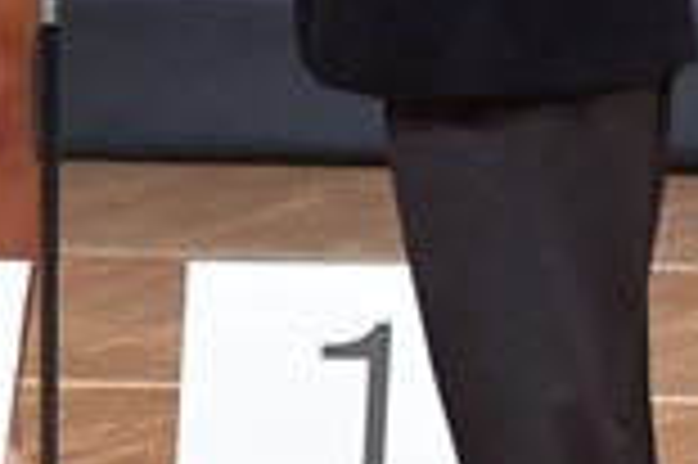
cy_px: -113
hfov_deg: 1.9
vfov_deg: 1.3
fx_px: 20956
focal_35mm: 1082
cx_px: 520
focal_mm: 145
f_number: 5.6
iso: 6400
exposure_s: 1/400
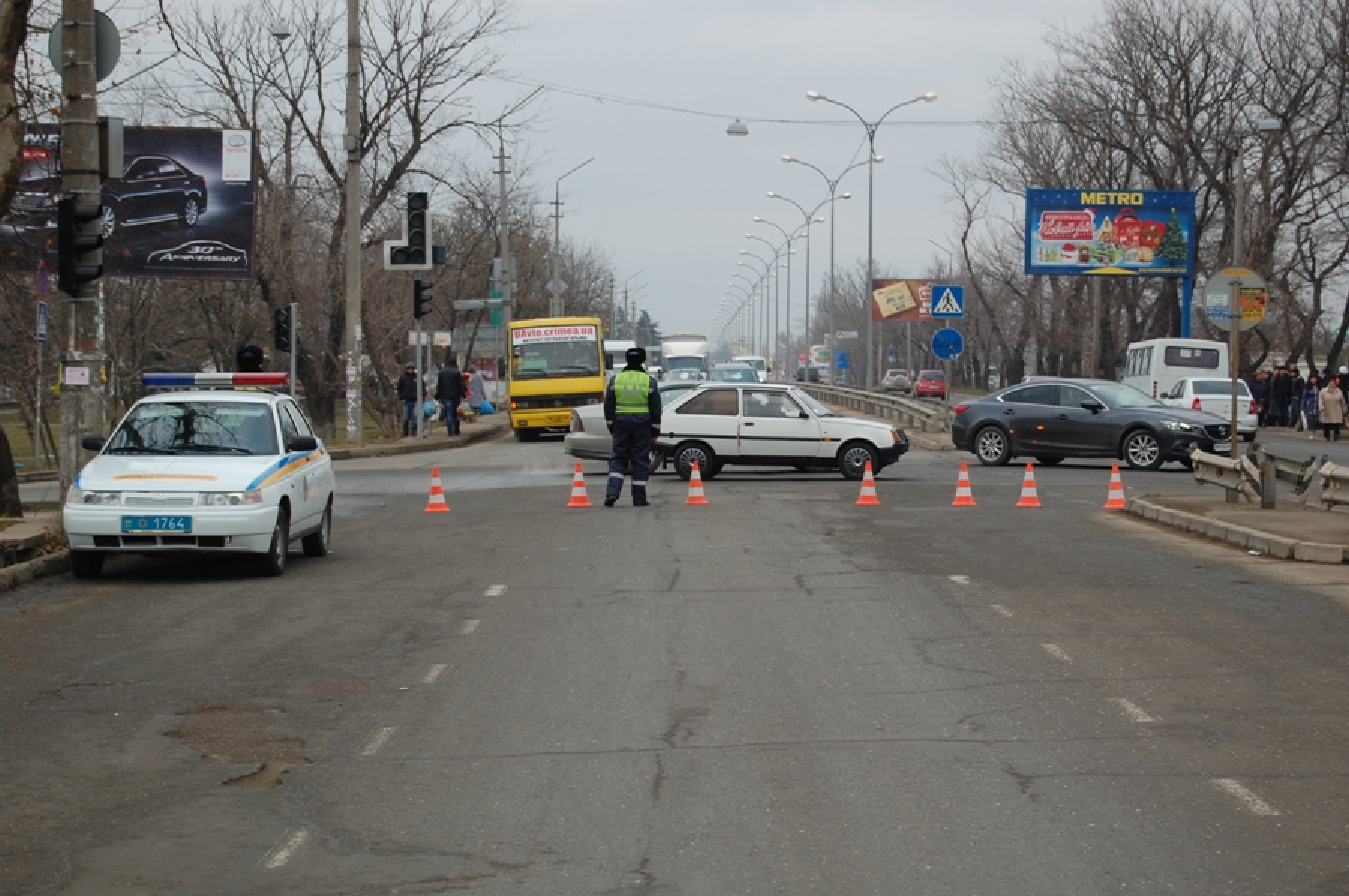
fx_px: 3088
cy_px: 448
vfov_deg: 16.5
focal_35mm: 82
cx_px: 674
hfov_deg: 24.6
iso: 200
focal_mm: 55
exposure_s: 1/160
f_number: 6.3
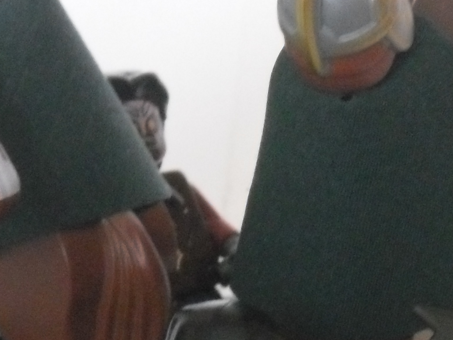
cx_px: 132
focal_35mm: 274
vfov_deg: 5.4
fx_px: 3586
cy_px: 293
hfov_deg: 7.2
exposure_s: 1/22
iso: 800
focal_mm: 12.76
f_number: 6.1
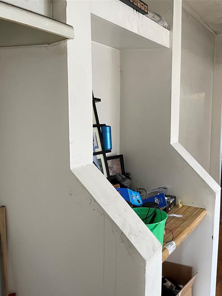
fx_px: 299
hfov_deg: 38.8
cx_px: 185
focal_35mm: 35
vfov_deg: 52.6
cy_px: 149
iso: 160
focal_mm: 4.2
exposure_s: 1/60
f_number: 1.6
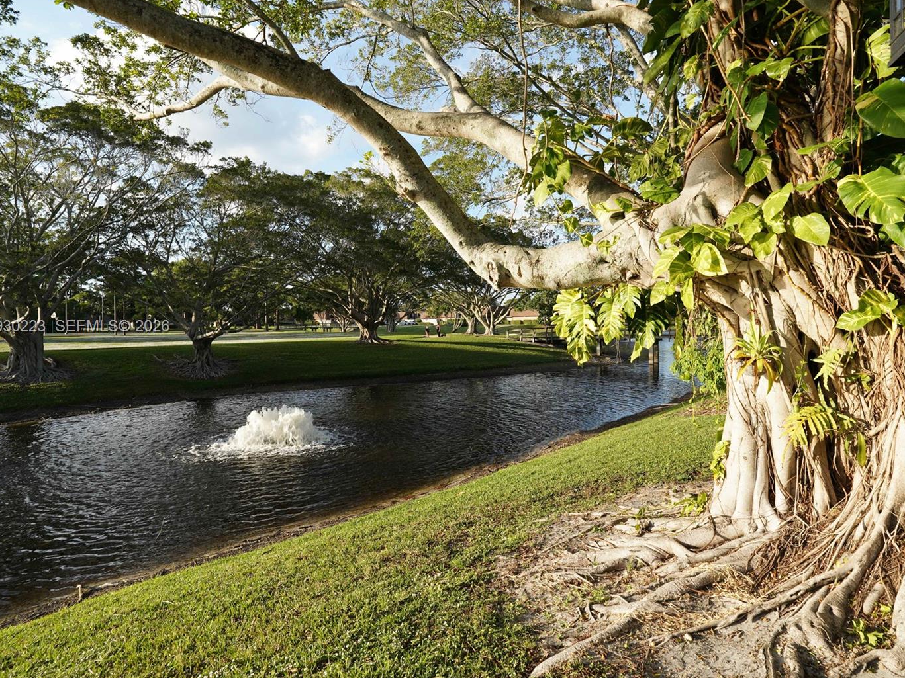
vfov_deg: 71.6
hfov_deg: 87.5
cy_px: 327
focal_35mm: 18
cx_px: 493
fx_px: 471
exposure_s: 1/60
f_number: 9
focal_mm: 16
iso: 100
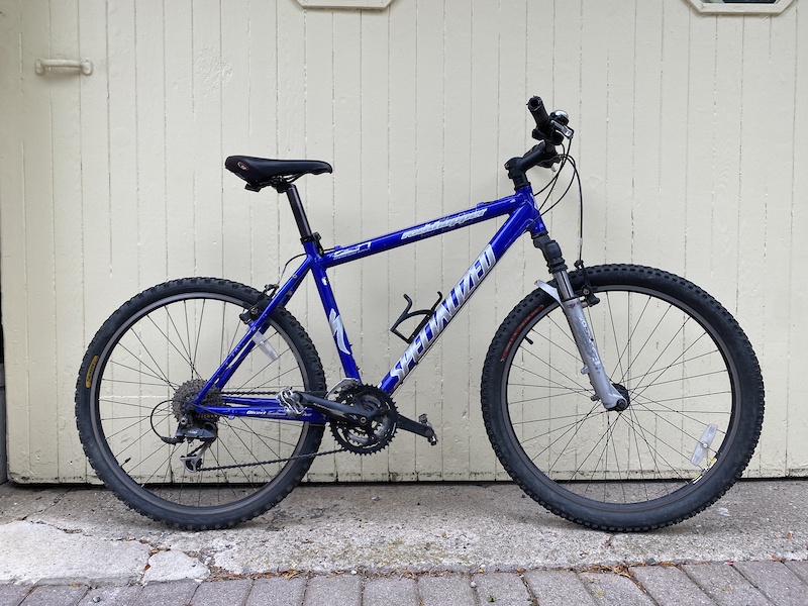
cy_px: 303
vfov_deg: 53.1
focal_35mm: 26
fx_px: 607
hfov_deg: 67.3
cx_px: 404
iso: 32
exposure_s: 1/122
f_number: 1.8
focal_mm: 4.25
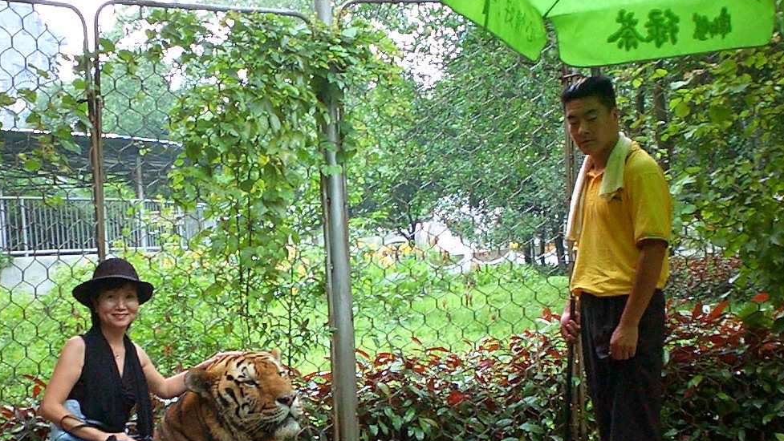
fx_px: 1372
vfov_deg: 18.0
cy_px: 391
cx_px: 289
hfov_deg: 31.7
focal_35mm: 66
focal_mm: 5.6
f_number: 3.5
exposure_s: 1/80
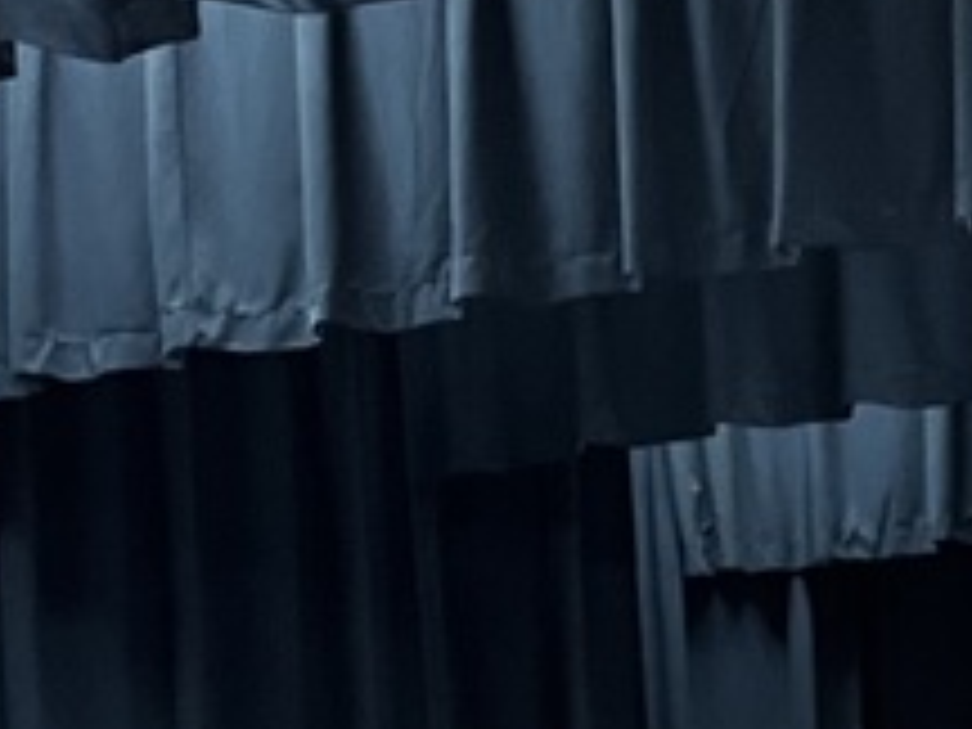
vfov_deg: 11.0
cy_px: 1444
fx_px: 3454
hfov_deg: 15.6
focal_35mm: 123
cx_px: 1084
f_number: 1.6
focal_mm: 5.1
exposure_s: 1/40
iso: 500
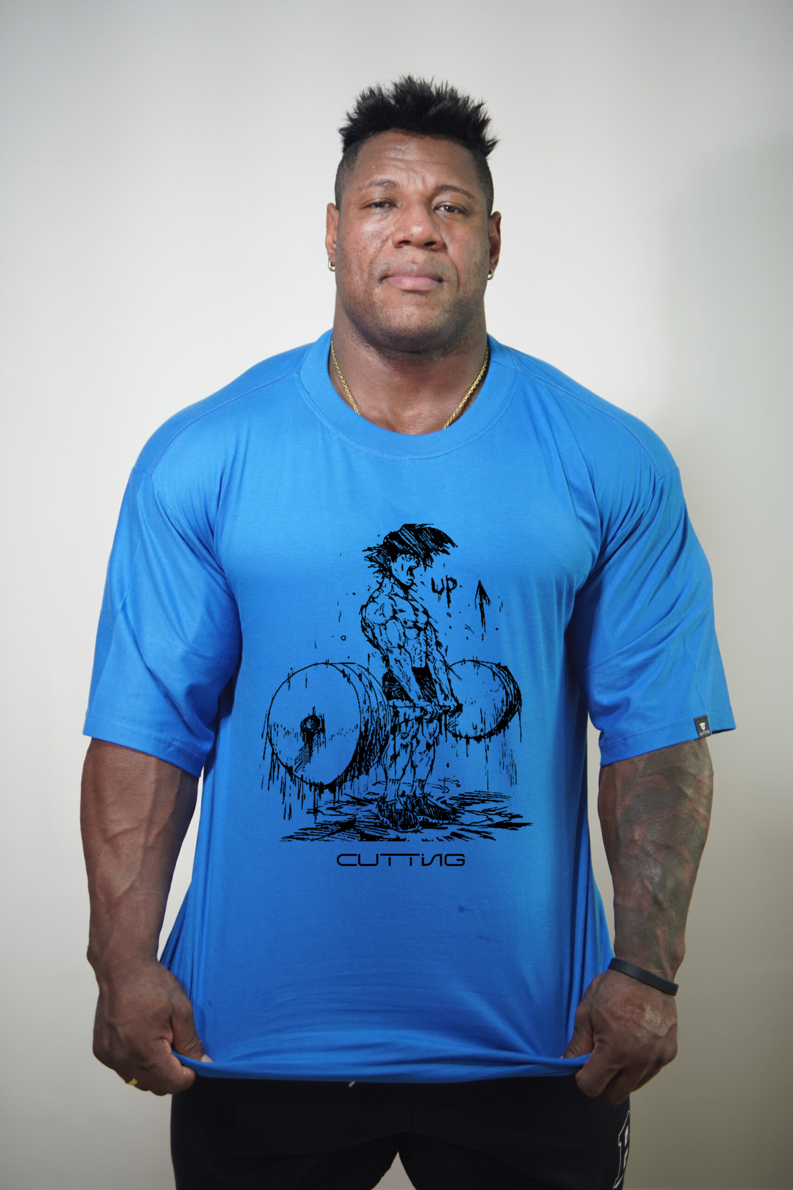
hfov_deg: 27.3
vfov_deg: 40.0
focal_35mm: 50
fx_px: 1635
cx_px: 396
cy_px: 595
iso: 100
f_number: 1.8
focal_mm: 33
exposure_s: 1/160
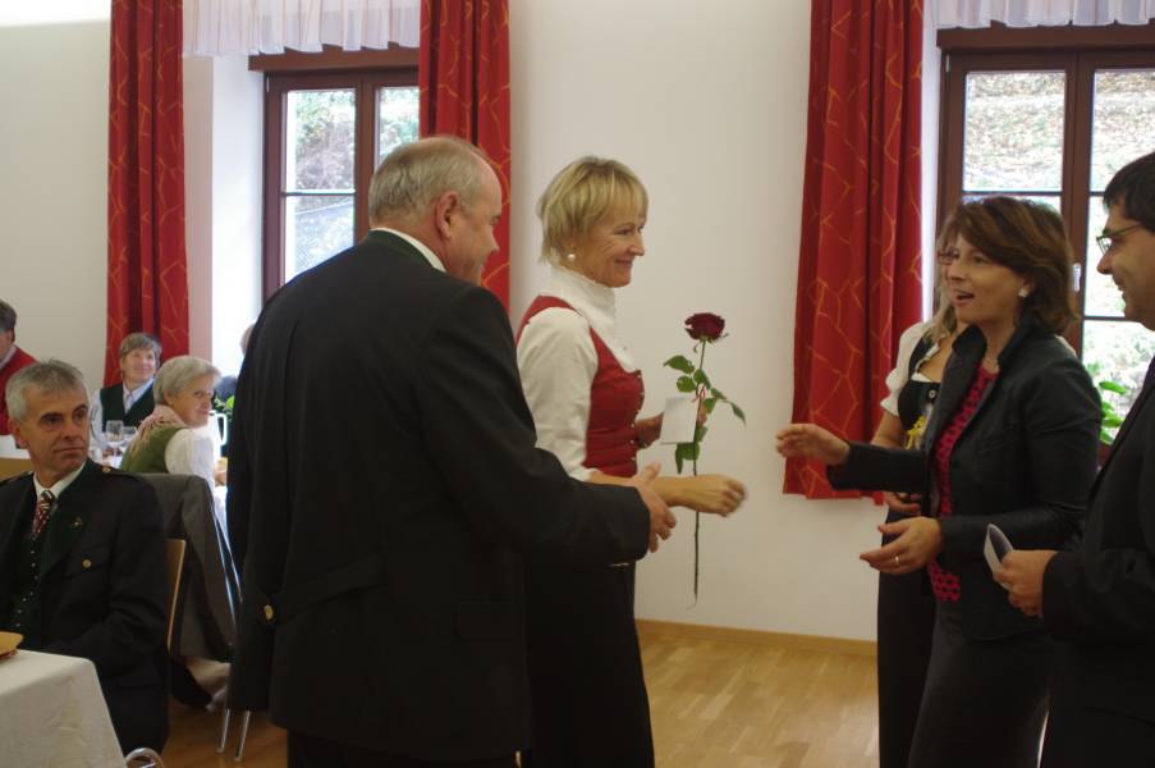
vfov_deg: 31.8
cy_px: 384
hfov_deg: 46.4
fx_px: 1346
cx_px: 578
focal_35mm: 42
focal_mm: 28
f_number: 4
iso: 800
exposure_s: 1/60
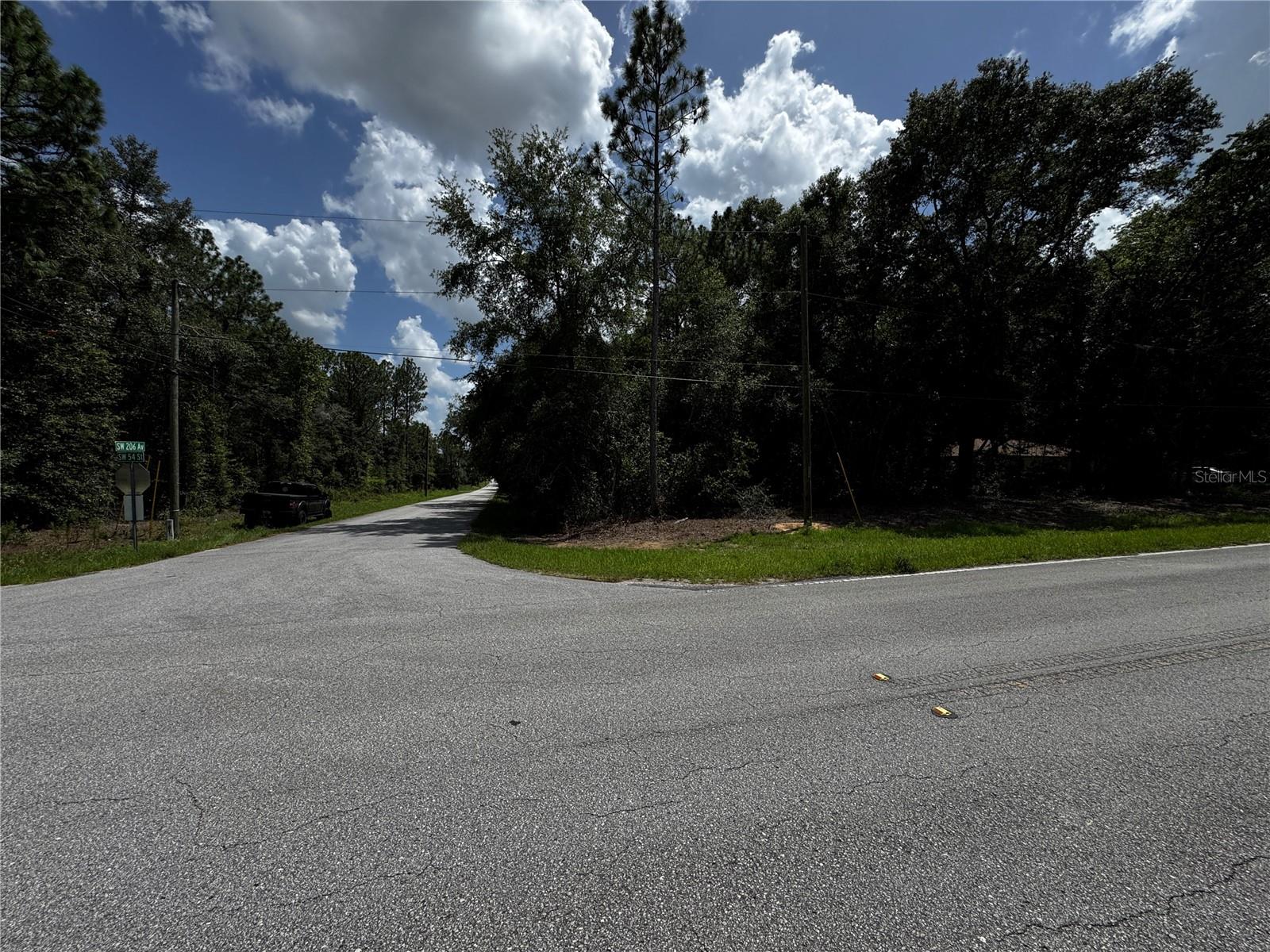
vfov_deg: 85.7
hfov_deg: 102.1
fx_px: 514
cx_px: 635
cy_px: 476
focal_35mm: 14
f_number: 2.2
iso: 50
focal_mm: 2.22
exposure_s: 1/3906
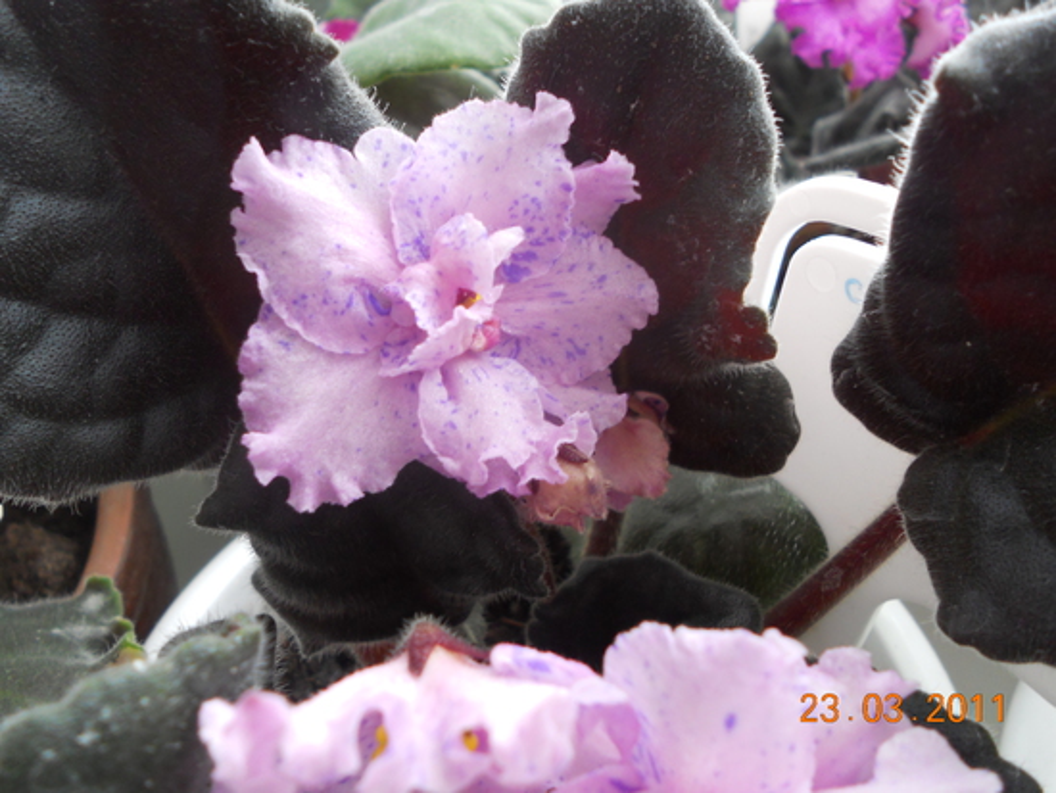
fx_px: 977
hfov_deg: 56.8
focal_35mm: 32
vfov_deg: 44.2
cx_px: 528
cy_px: 396
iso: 160
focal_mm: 5.8
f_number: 3.5
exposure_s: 1/30
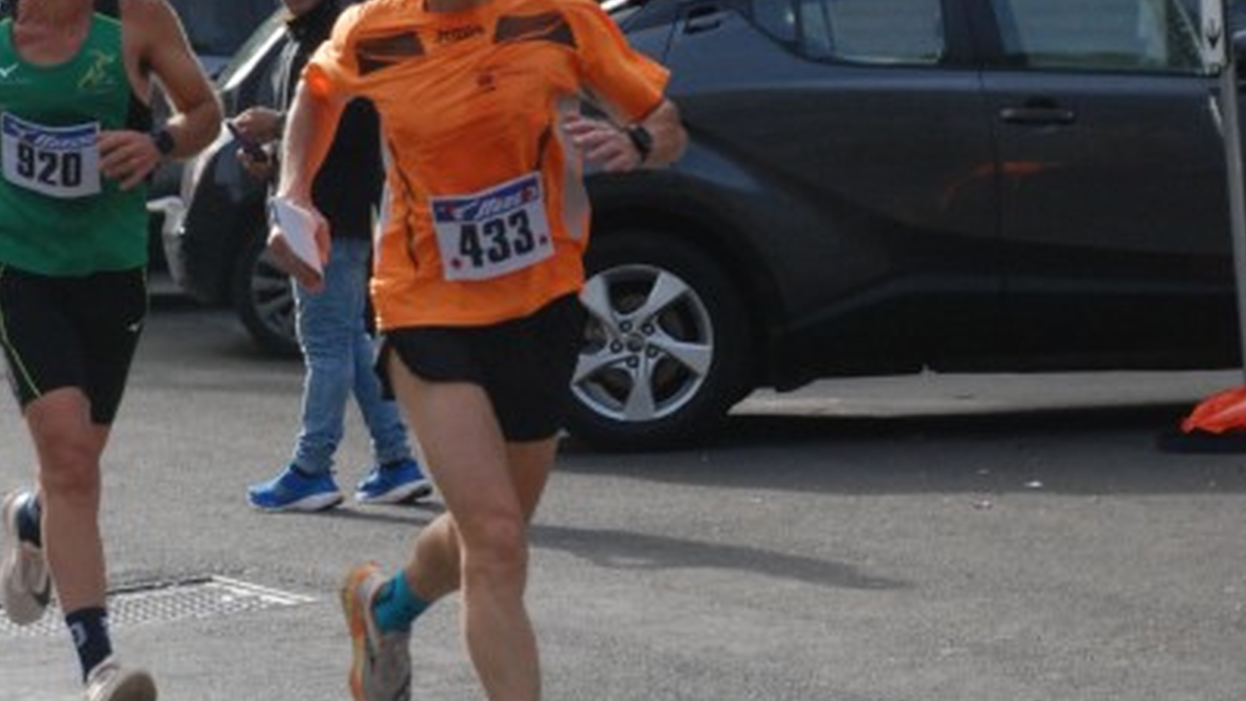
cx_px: 625
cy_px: 498
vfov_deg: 6.0
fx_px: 6634
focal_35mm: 201
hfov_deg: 10.7
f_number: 5.6
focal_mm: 85
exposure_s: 1/1000
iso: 1000
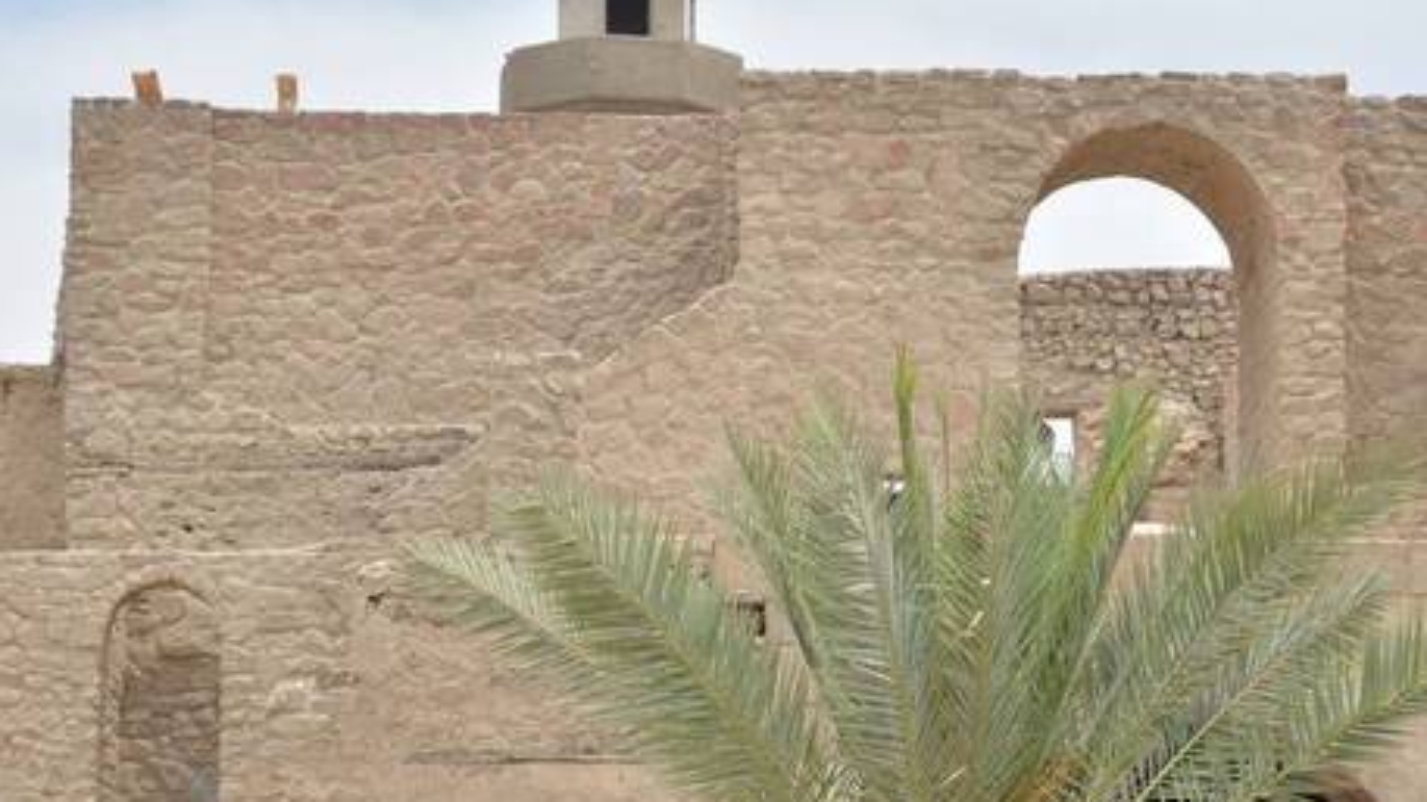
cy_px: 534
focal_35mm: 120
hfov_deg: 17.9
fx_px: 4540
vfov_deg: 10.1
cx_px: 714
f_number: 8
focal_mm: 50
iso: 100
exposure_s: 1/250
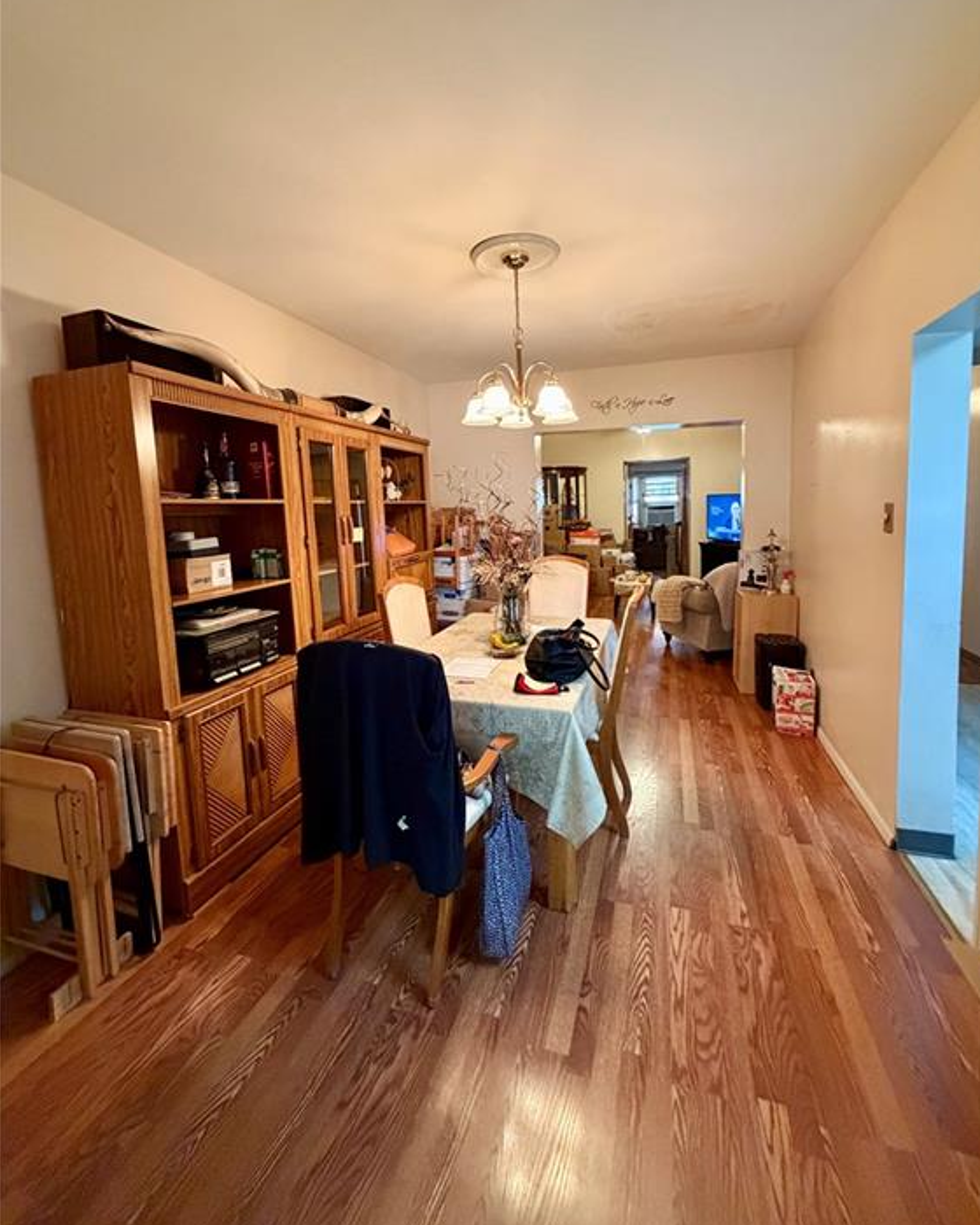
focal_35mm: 15
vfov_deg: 96.6
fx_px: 544
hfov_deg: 84.0
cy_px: 564
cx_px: 502
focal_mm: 2.22
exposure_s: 1/60
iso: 640
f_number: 2.2
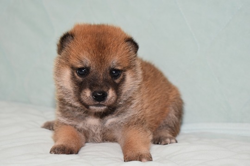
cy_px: 83
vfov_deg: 16.6
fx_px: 573
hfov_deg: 24.6
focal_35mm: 82
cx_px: 125
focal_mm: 55
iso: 400
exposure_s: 1/80
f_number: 5.6
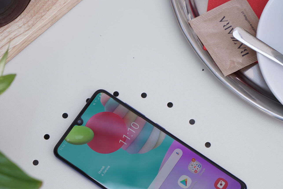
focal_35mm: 104
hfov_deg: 19.6
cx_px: 158
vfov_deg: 13.1
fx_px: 818
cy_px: 137
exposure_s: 1/160
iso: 200
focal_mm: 70
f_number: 6.3
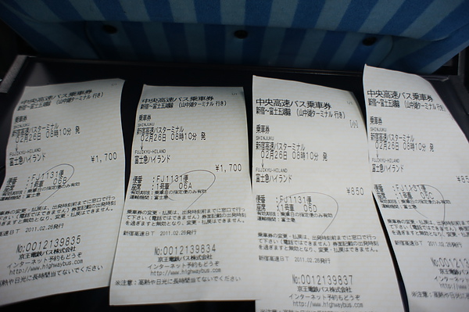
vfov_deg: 53.1
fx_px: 312
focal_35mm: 24
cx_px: 234
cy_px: 156
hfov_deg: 73.8
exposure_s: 1/30
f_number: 3.2
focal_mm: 16
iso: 200
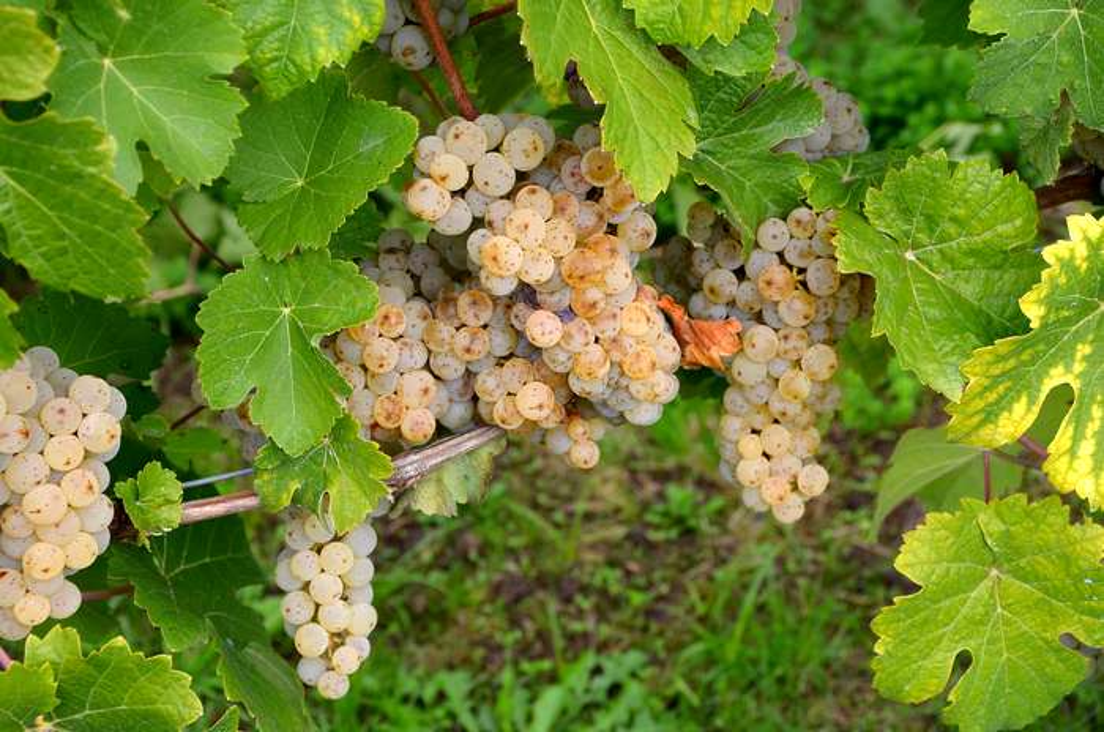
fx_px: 2388
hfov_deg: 26.0
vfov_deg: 17.4
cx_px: 552
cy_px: 366
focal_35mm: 78
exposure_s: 1/200
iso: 200
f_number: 7.1
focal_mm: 52
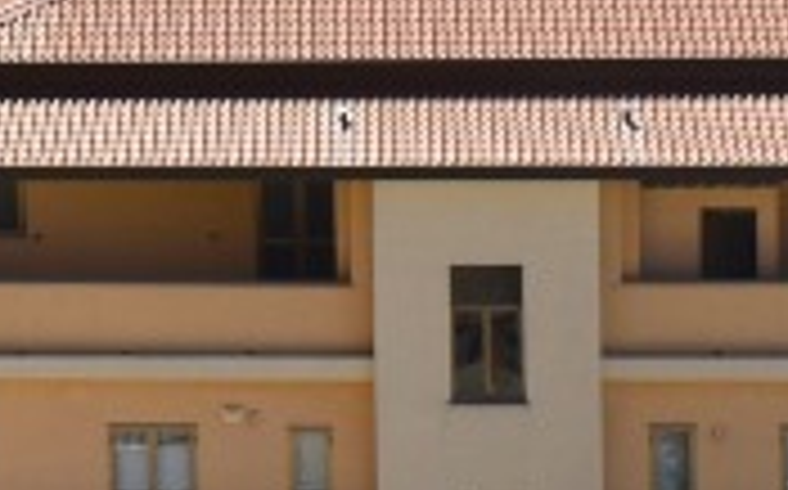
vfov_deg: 4.9
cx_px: -743
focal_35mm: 262
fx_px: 5632
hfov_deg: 7.7
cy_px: -643
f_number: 14
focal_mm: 25
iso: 100
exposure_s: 1/200
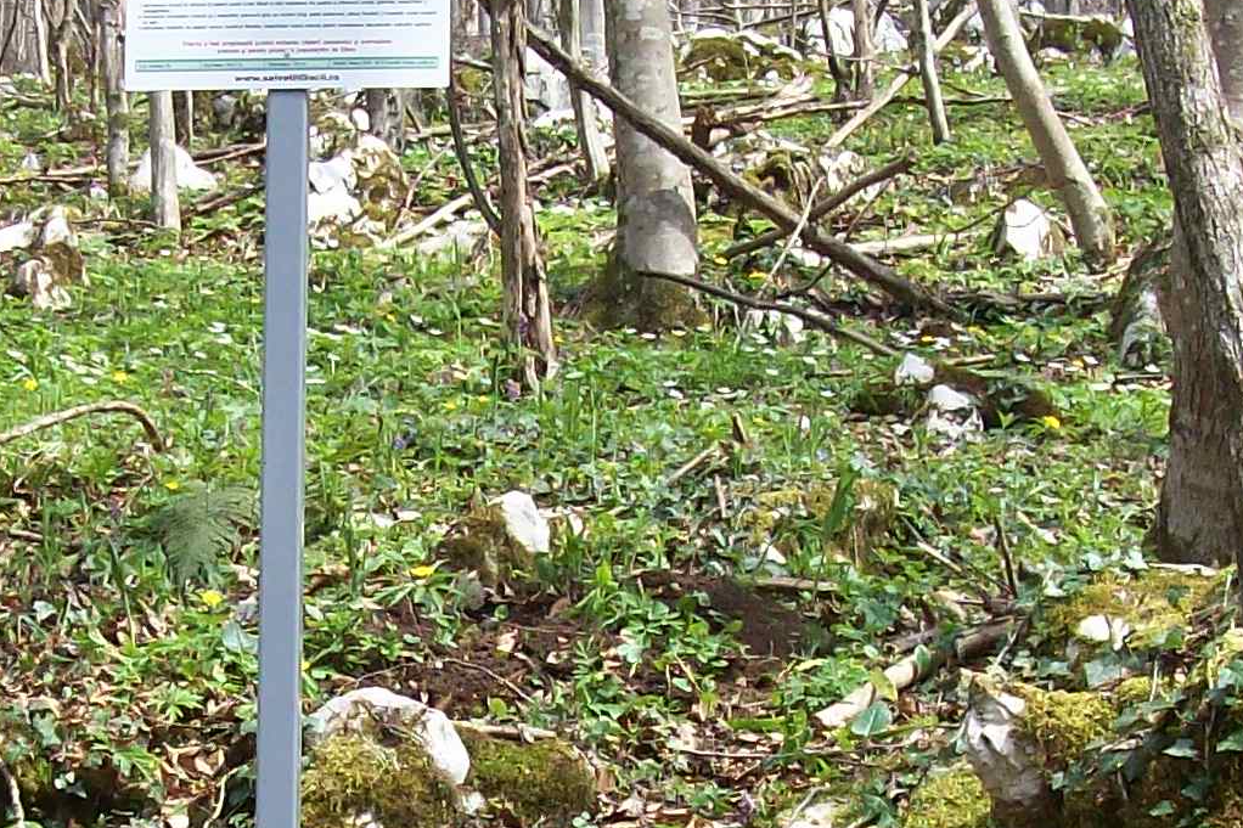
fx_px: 3866
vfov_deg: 12.1
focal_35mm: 112
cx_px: 432
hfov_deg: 18.2
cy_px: 811
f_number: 2.7
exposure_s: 1/328
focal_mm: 6
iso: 80
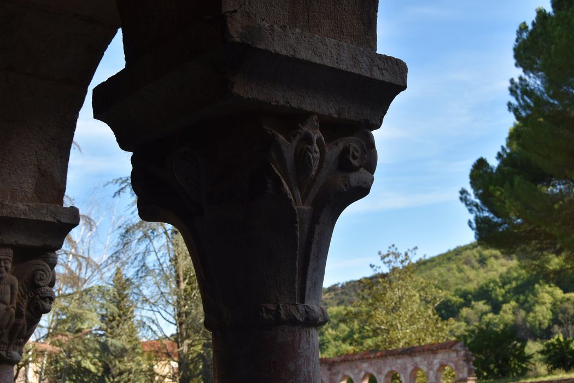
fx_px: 909
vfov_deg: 23.8
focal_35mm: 57
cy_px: 192
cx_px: 287
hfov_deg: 35.1
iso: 200
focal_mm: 38
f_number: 8
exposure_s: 1/250
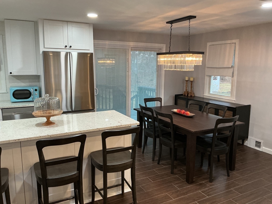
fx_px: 228
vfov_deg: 48.2
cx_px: 136
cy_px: 102
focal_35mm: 29
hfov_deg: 61.7
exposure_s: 1/50
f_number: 1.8
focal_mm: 3
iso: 125
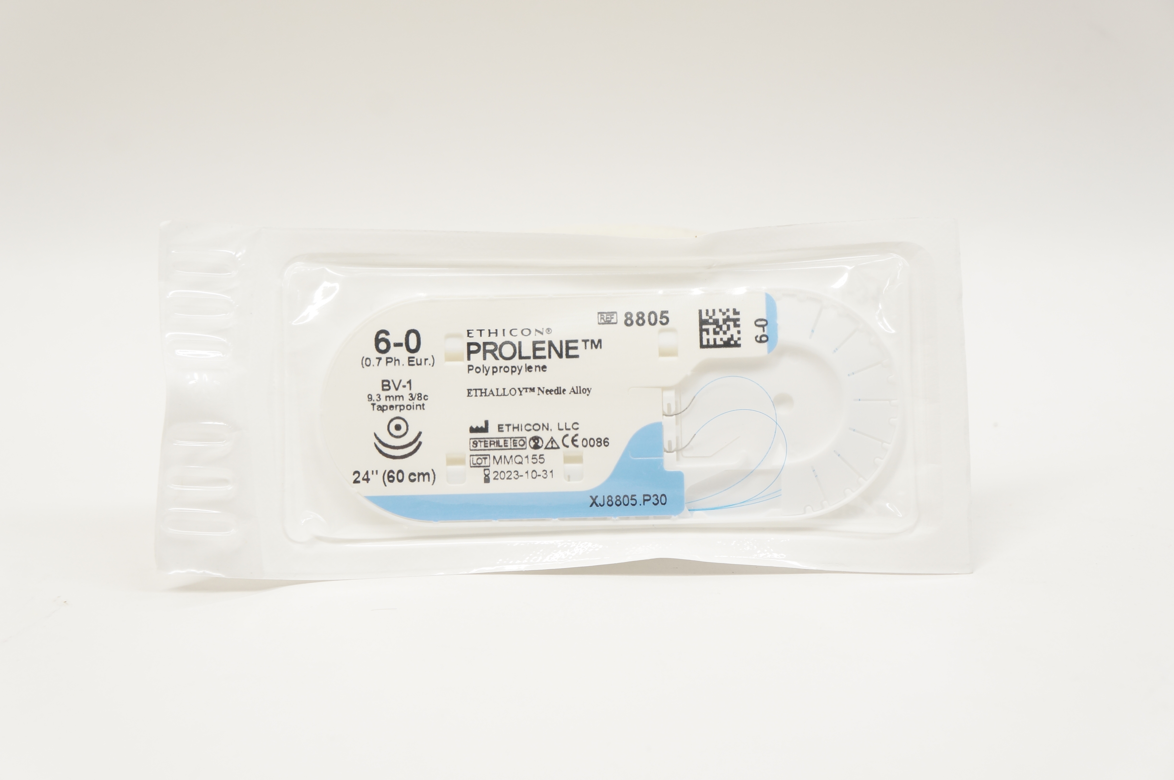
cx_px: 587
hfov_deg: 36.0
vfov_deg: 24.3
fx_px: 1808
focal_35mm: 56
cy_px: 390
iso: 400
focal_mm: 37
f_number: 7.1
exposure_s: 1/40
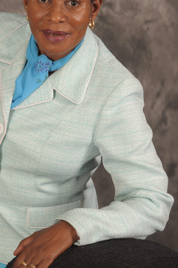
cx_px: 51
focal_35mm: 96
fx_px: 714
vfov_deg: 21.2
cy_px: 96
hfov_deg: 14.2
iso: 200
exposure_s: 1/100
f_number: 8
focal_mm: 40
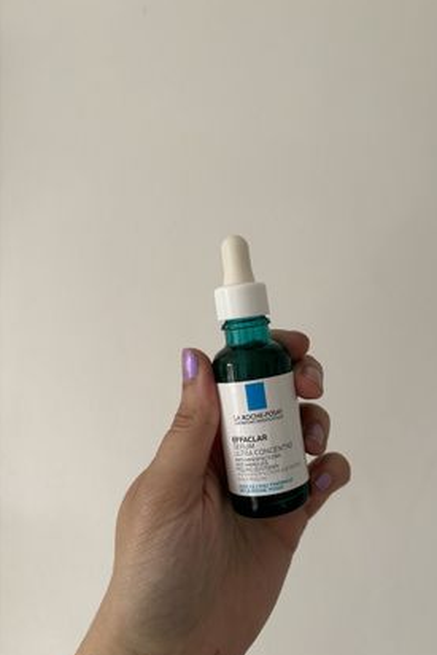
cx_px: 253
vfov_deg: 65.5
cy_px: 331
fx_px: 509
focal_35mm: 28
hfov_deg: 46.3
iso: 100
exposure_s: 1/121
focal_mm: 5.96
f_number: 1.6
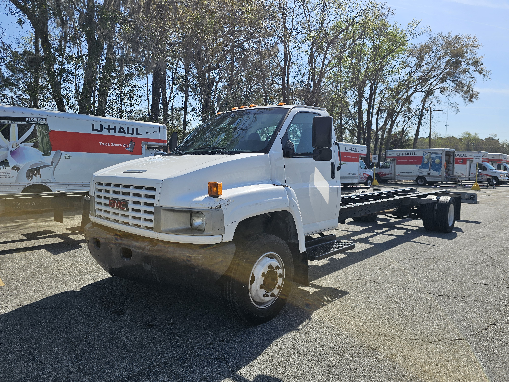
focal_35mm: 23
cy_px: 191
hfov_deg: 73.9
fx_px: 338
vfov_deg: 58.9
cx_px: 254
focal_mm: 6.3
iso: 10
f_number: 1.7
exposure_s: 1/799
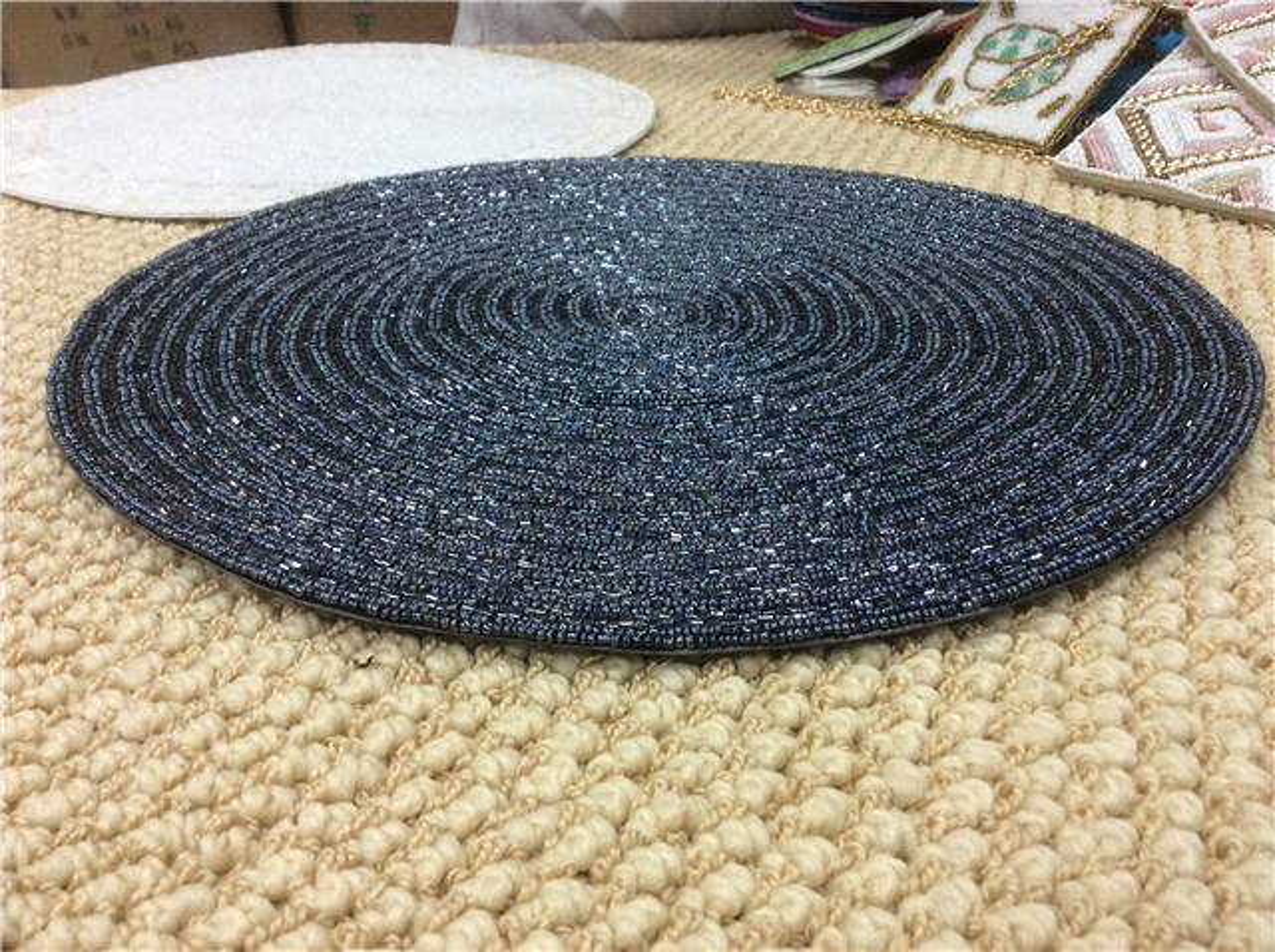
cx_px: 638
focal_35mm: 32
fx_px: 1177
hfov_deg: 56.9
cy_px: 476
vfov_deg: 44.1
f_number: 2.4
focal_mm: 3.3
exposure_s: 1/25
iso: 125
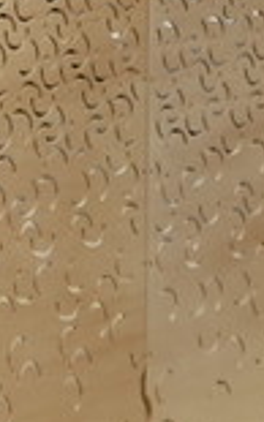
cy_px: -123
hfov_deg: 5.3
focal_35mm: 230
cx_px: -572
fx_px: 2645
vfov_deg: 9.0
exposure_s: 1/60
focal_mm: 14
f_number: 3.5
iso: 400
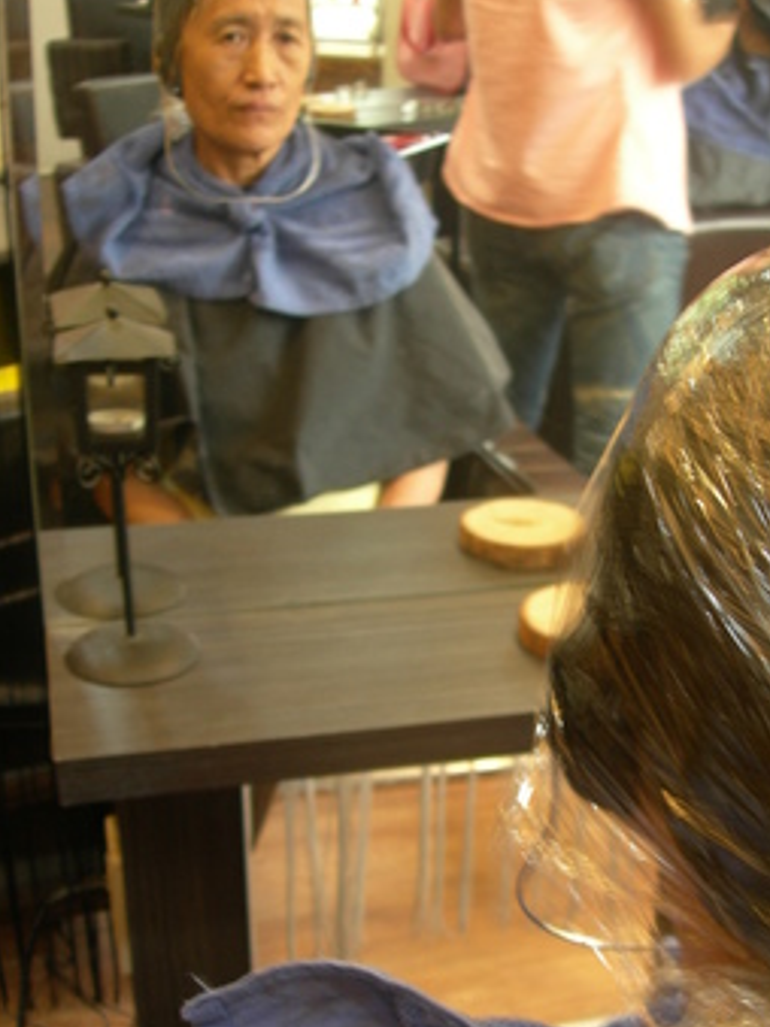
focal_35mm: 56
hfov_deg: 25.8
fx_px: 1662
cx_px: 553
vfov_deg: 34.3
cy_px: 591
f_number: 2.8
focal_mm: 7.8
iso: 50
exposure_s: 1/6.2
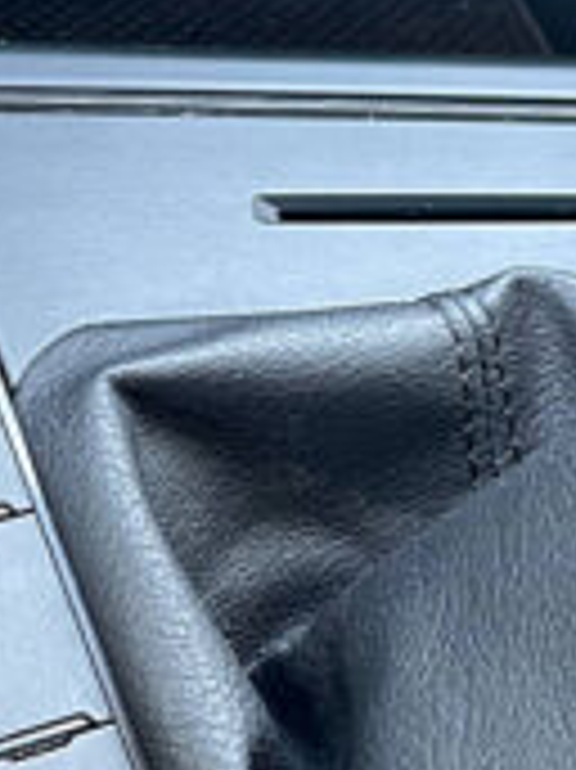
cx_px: 380
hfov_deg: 15.4
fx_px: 2133
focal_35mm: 96
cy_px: 104
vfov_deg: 20.1
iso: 500
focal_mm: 4.2
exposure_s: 1/60
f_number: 1.6
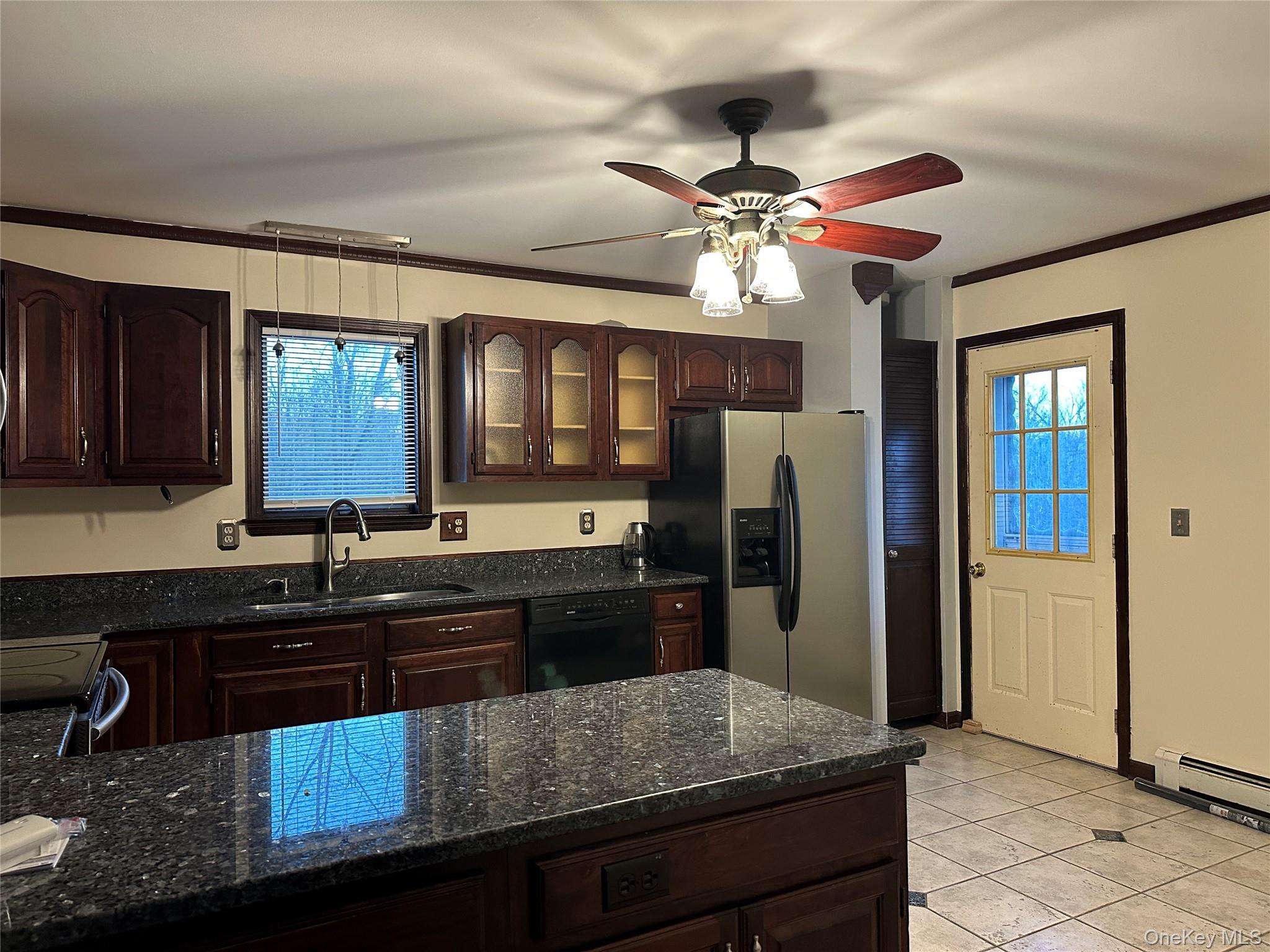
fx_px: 881
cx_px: 635
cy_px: 476
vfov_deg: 56.8
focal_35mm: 24
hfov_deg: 71.6
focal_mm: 6.86
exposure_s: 1/60
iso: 400
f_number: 1.78
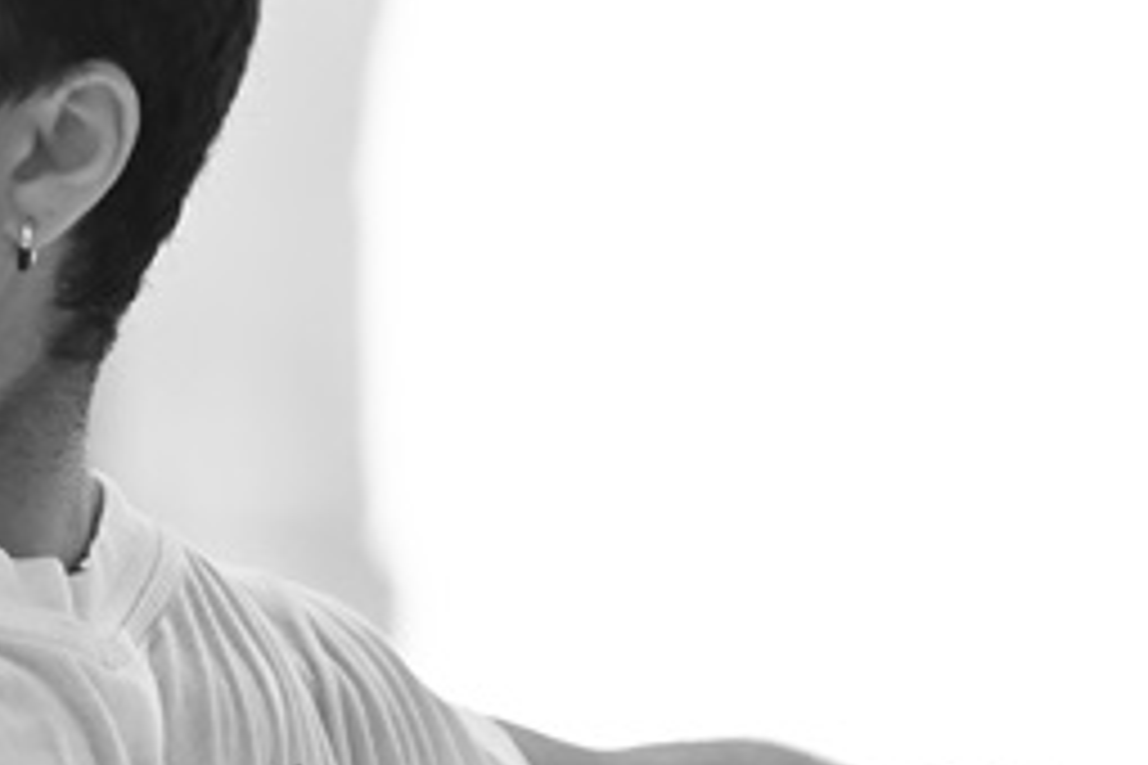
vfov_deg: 2.1
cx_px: -574
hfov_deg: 3.2
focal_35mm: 646
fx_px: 20599
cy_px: 554
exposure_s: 1/800
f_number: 3.2
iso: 2000
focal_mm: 200
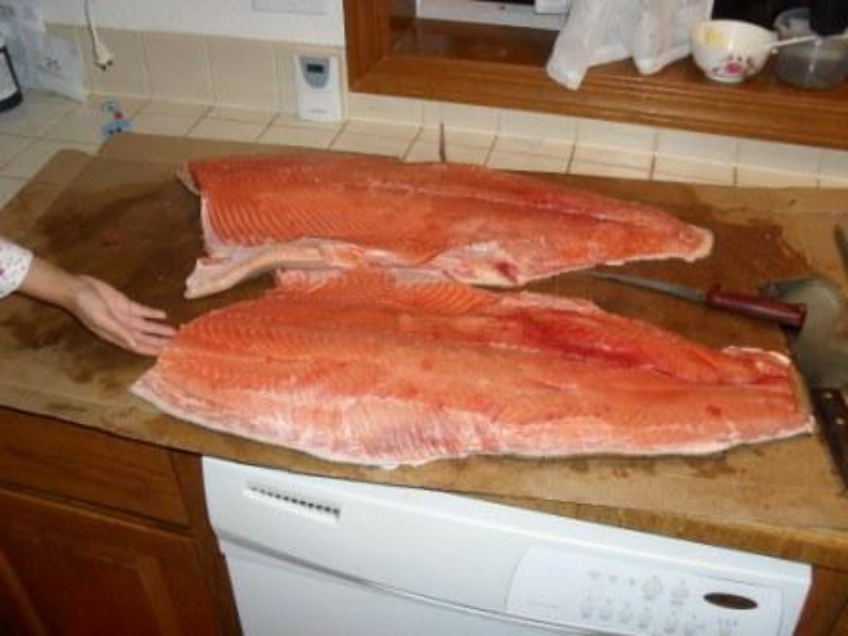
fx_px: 857
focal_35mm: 35
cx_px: 424
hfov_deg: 52.6
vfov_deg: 40.7
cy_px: 318
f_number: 3.2
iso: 200
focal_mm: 6.3
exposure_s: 1/45
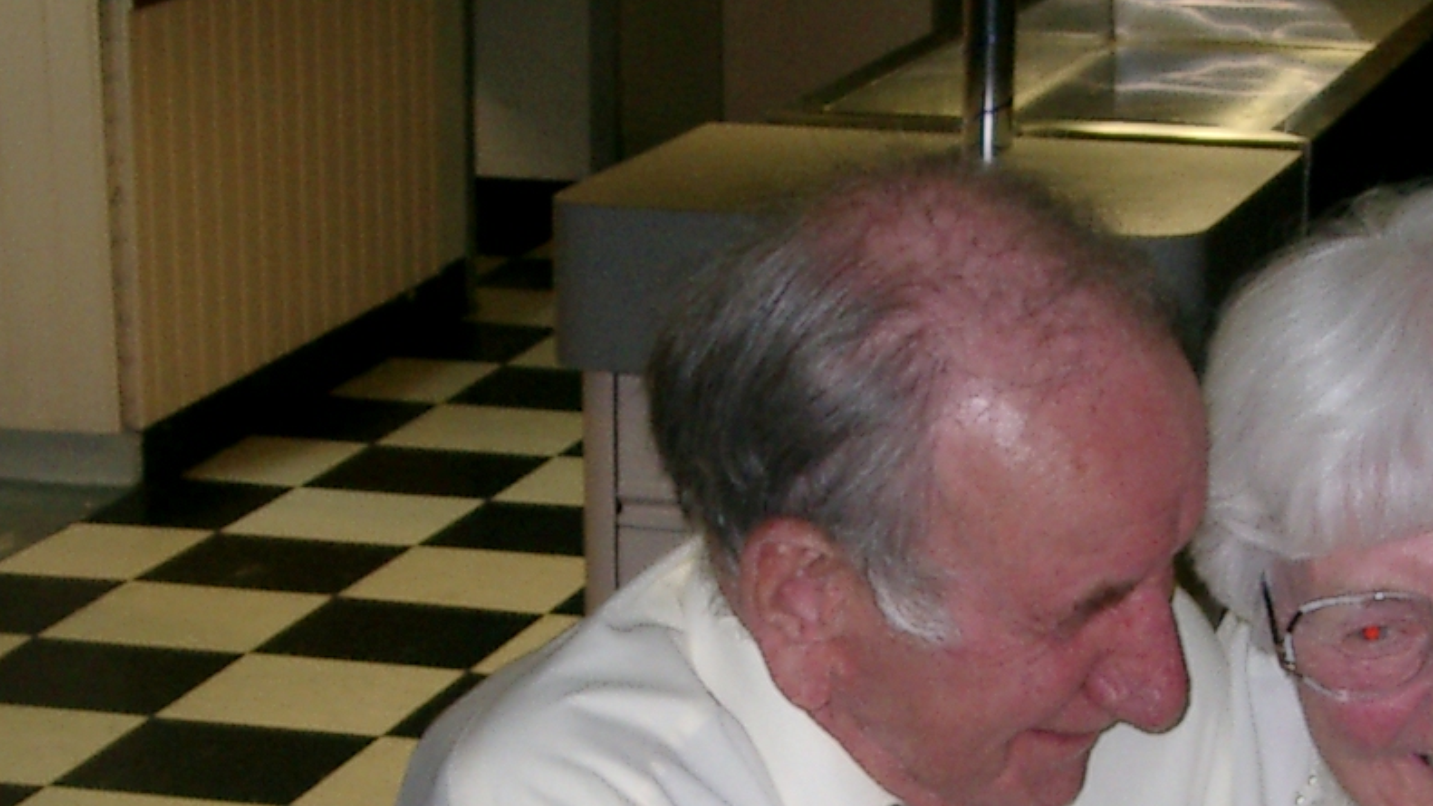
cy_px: 875
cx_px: 980
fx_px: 4446
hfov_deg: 18.2
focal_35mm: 117
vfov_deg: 10.2
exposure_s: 1/60
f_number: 2.6
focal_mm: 7.6
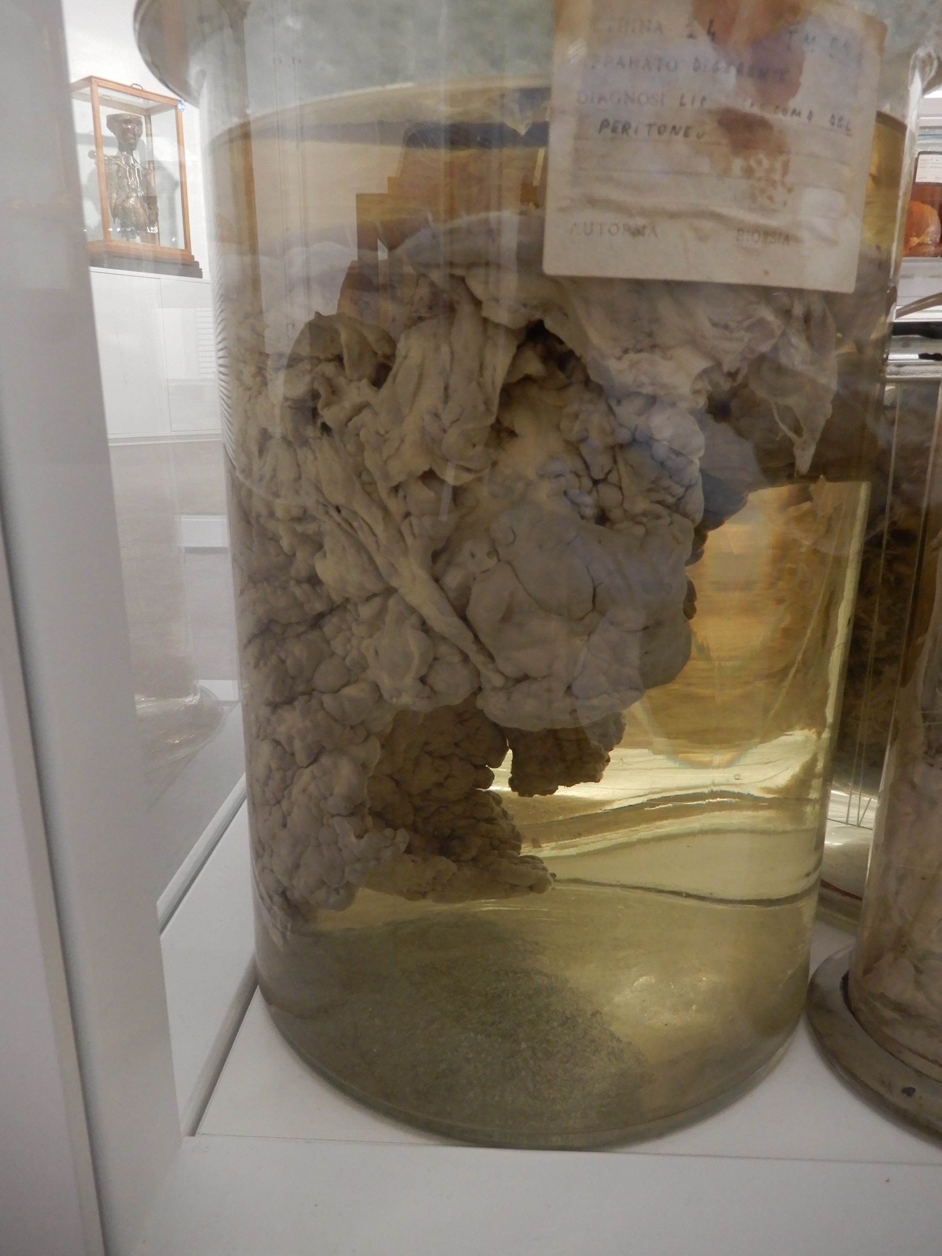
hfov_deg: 56.8
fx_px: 871
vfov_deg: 71.6
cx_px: 471
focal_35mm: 24
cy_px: 628
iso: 320
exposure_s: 1/30
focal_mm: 4.3
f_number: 3.4
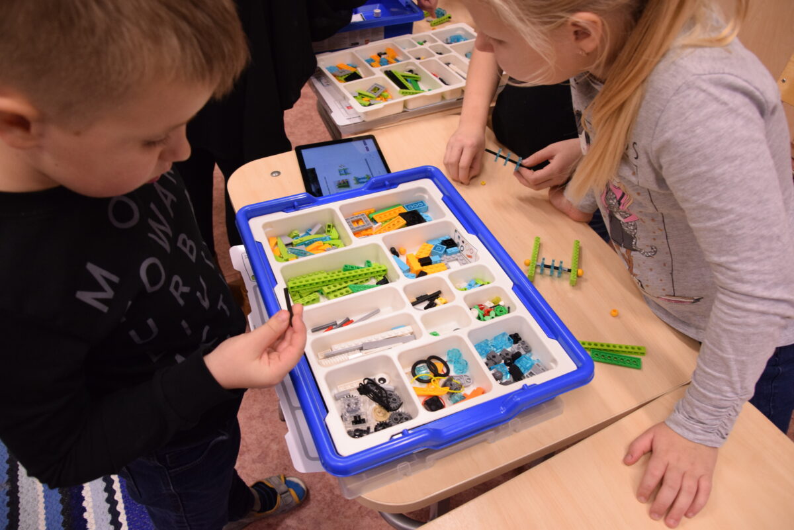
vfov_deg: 48.0
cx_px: 397
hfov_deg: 67.4
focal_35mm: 27
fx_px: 596
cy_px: 265
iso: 1600
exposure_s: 1/100
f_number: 5
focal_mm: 18
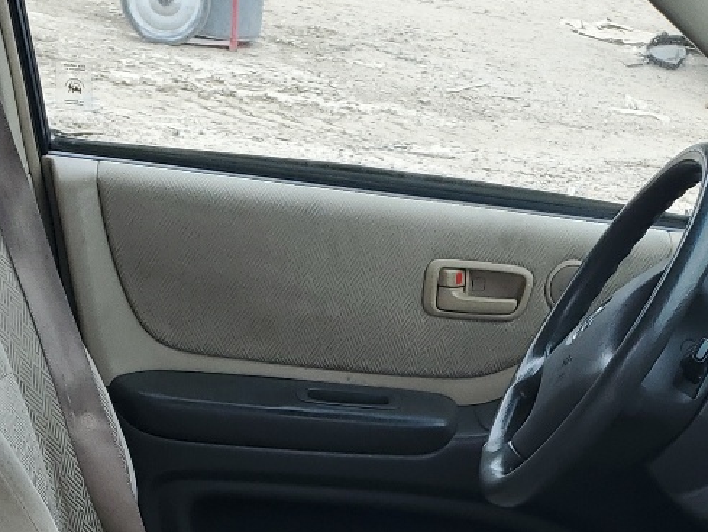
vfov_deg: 15.7
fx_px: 1739
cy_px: 852
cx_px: 416
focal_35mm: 85
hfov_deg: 23.0
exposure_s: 1/179
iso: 50
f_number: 1.5
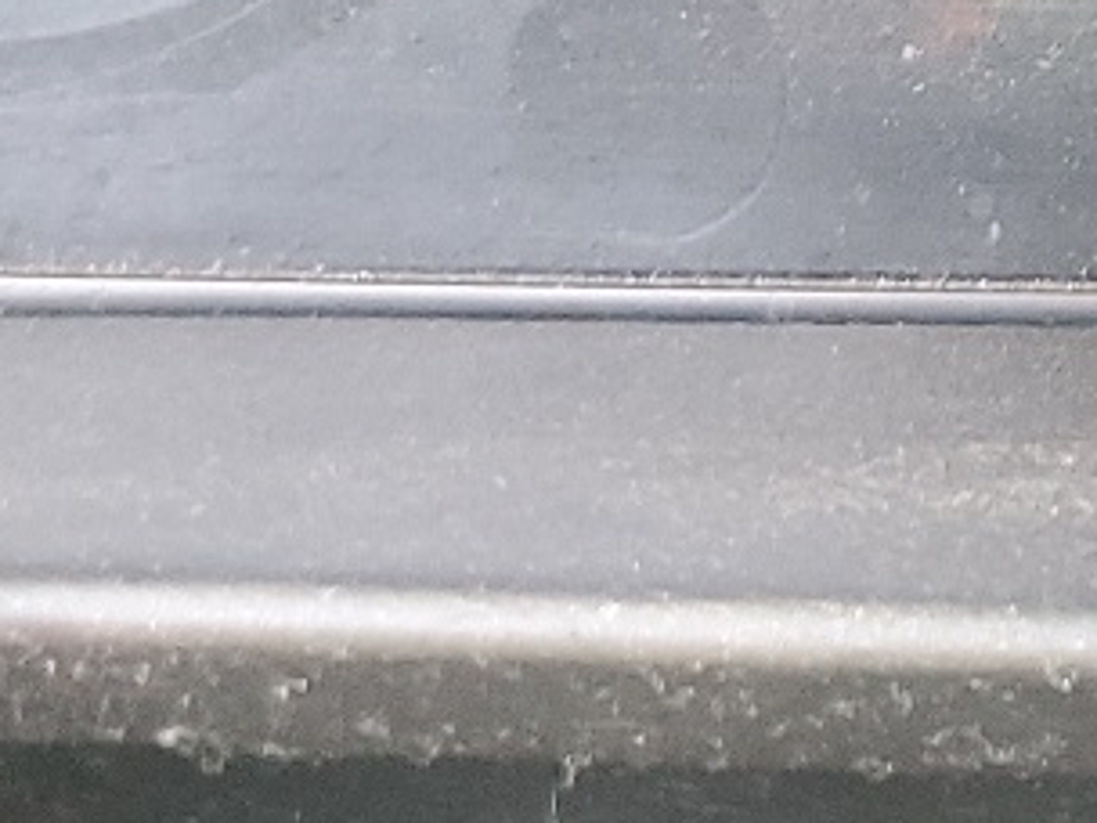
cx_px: 1804
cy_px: -819
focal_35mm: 137
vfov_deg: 10.0
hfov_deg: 13.3
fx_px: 4342
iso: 104
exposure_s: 1/60.2
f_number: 1.5
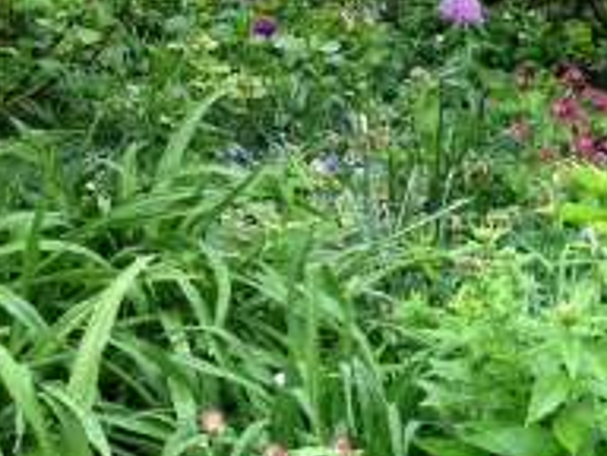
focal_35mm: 91
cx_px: 775
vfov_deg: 15.7
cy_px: 540
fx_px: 1596
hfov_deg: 19.9
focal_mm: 4.28
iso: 80
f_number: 2.4
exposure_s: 1/120
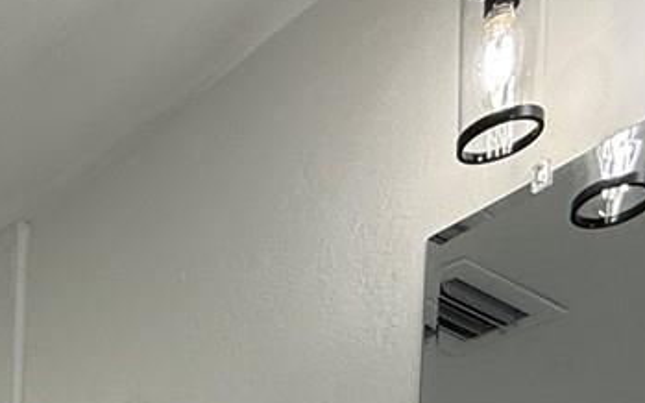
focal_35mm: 68
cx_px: -333
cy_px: 1037
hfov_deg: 23.7
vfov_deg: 13.0
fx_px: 1195
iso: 50
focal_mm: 2.22
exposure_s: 1/134
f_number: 2.2
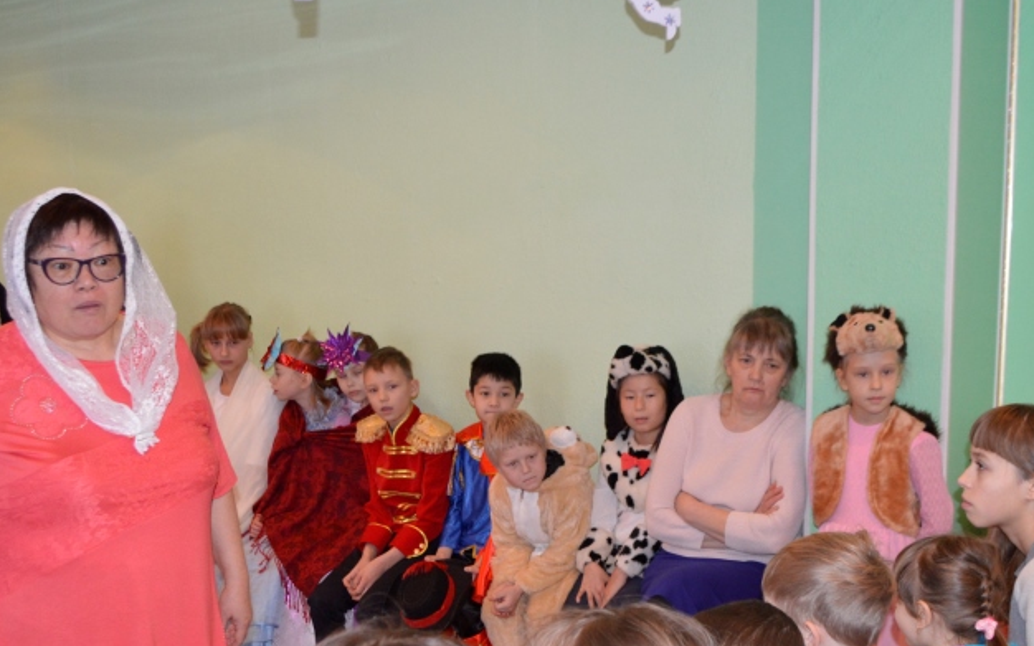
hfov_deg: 40.3
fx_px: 1409
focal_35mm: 50
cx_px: 538
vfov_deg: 25.5
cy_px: 483
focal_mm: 20
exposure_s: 1/60
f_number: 3.8
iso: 1100
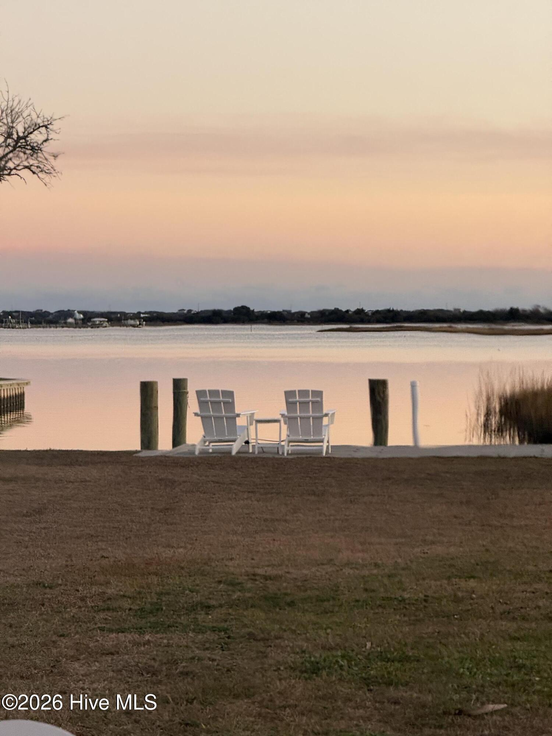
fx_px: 2551
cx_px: 276
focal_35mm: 120
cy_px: 368
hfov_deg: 12.3
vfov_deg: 16.4
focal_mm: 15.66
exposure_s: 1/99
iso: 100
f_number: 2.8
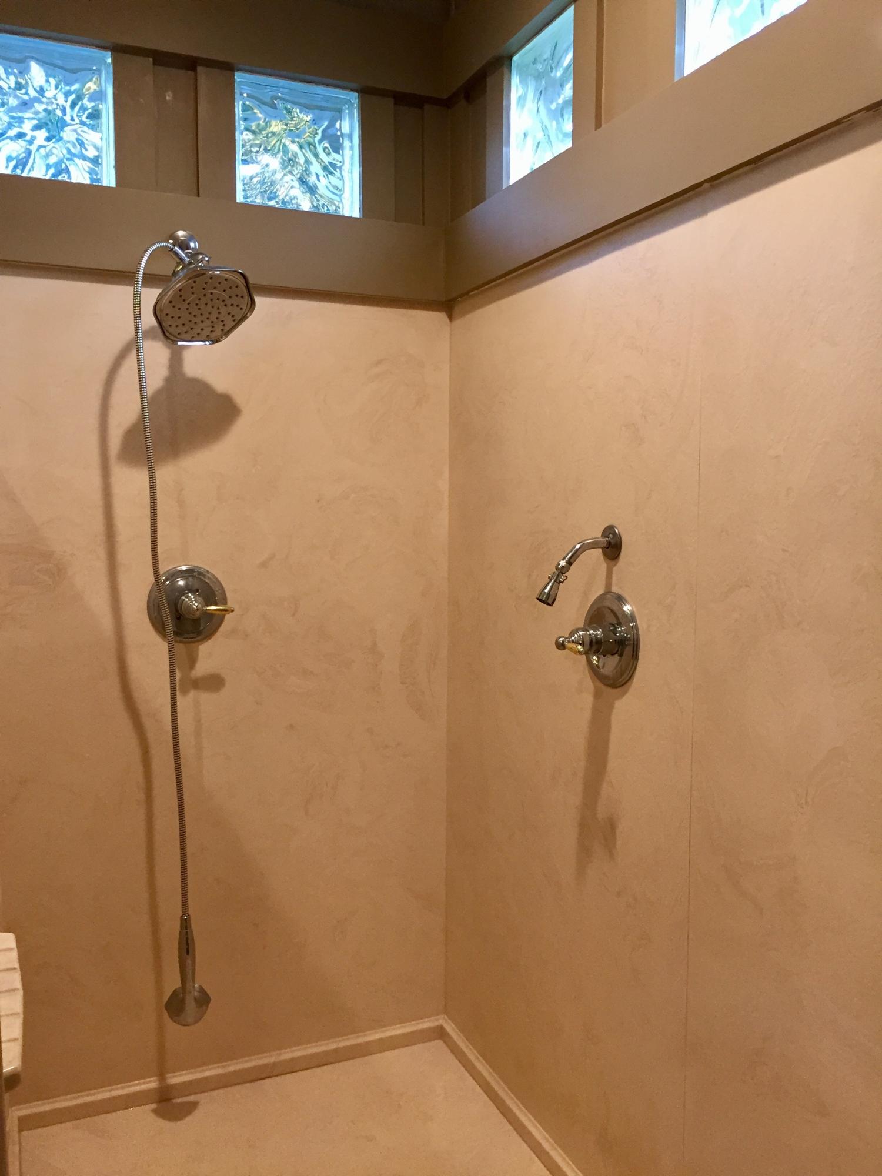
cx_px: 441
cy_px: 588
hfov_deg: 48.2
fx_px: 985
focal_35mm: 29
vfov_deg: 61.7
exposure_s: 1/33
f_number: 2.2
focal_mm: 4.15
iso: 80
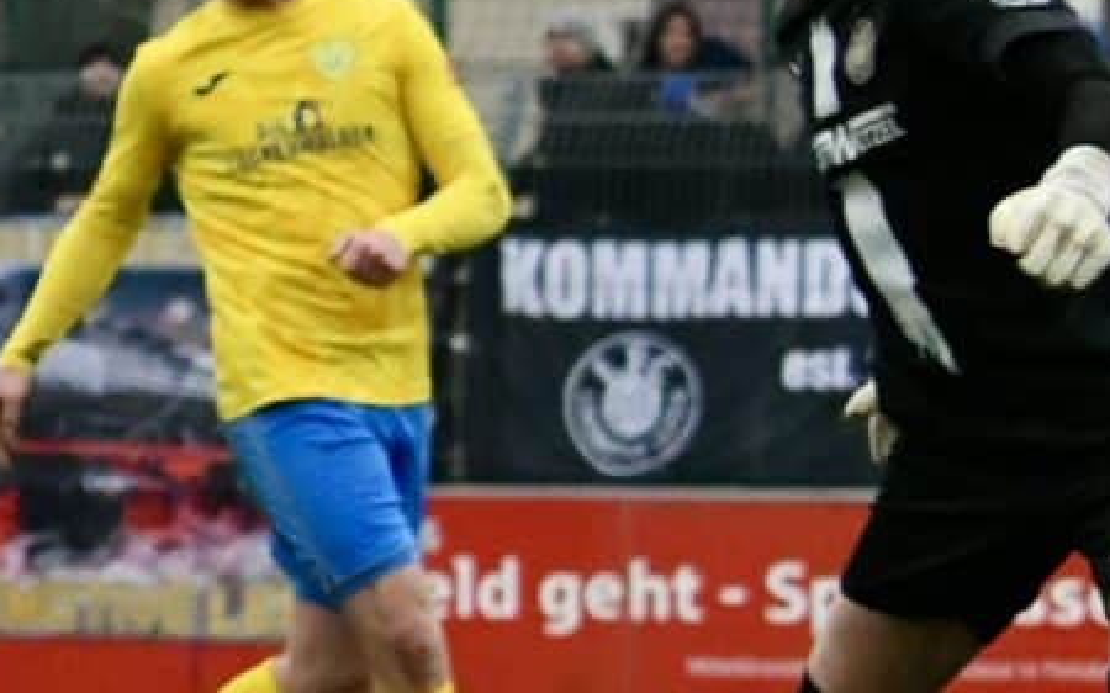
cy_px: 245
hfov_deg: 4.4
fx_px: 14305
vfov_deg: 2.8
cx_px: -1243
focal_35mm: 473
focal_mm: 102
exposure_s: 1/1600
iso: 8000
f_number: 4.8
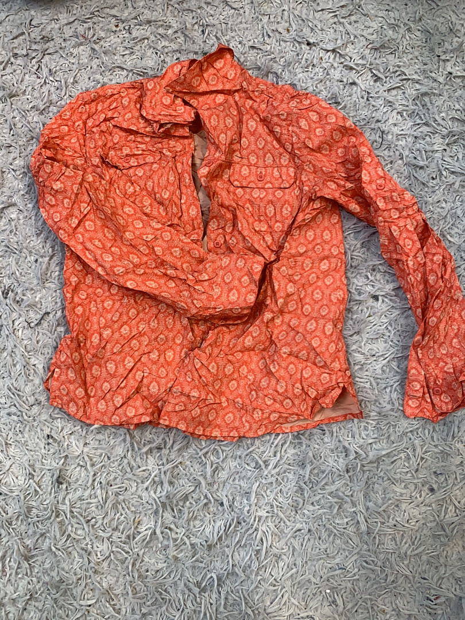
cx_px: 232
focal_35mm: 26
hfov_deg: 53.1
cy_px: 310
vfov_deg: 67.3
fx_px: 466
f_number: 1.8
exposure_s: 1/100
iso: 50
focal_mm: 4.25
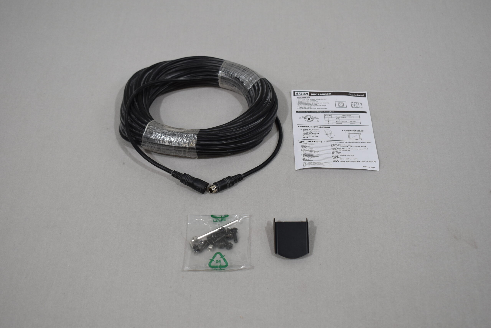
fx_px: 634
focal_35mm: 46
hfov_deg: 42.3
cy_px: 164
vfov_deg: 28.9
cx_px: 246
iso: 400
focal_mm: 31
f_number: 5.6
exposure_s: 1/125
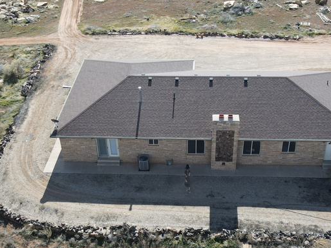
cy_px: 182
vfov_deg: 29.8
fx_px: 459
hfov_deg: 39.6
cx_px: 175
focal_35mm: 48
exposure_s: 1/350
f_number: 2.8
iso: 100
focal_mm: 4.5
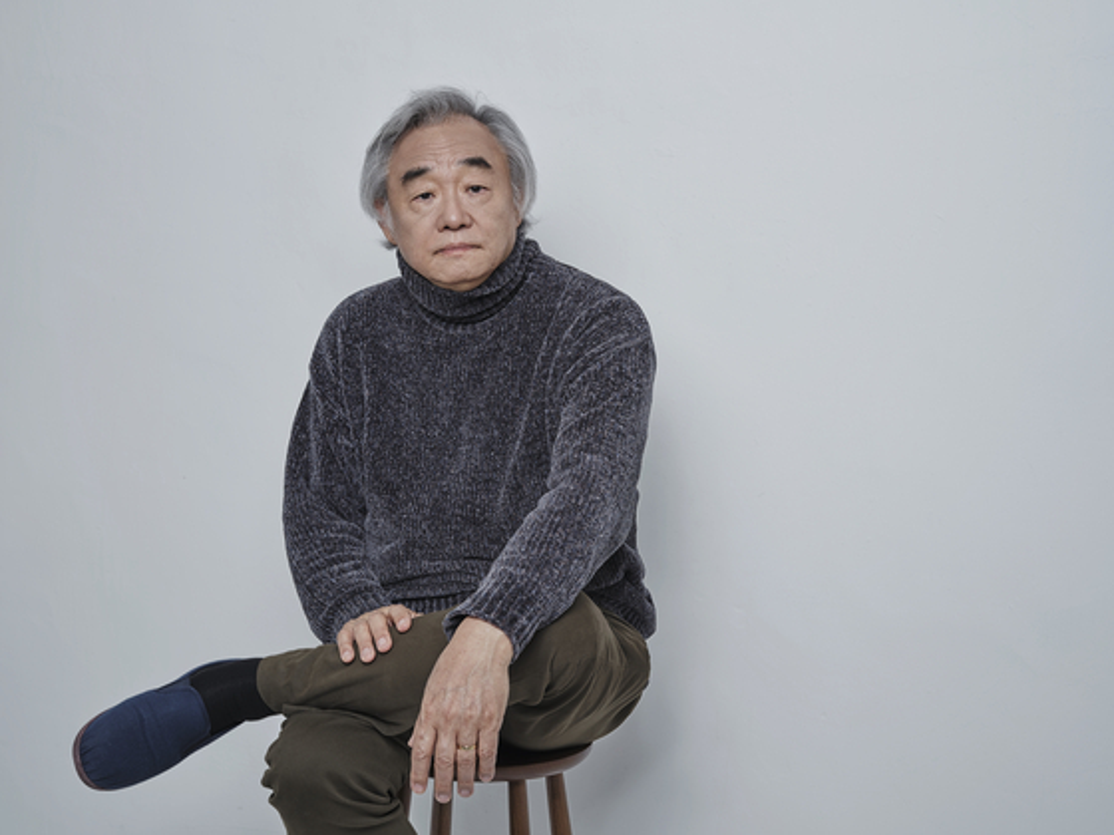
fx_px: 1609
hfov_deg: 38.2
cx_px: 557
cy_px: 418
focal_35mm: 50
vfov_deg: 29.1
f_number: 8
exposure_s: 1/125
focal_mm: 63
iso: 100
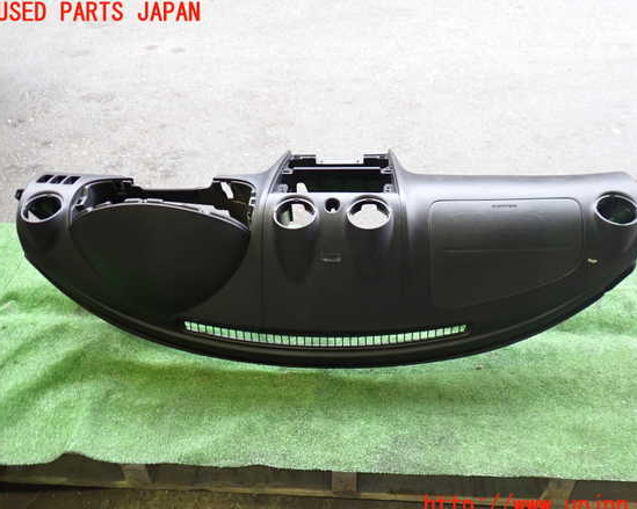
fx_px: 603
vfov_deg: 45.8
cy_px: 260
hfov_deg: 55.6
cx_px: 338
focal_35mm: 32
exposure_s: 1/30
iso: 320
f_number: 2.3
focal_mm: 5.4
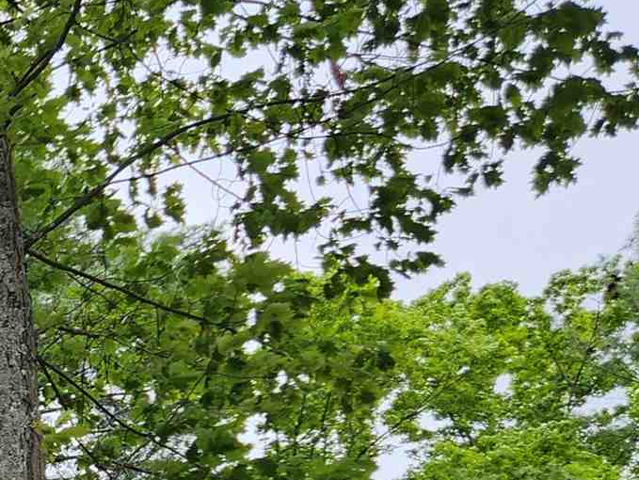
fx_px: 1921
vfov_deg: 13.2
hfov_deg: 16.4
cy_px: 780
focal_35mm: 104
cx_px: -452
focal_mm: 5.4
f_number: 1.8
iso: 20
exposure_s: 1/970
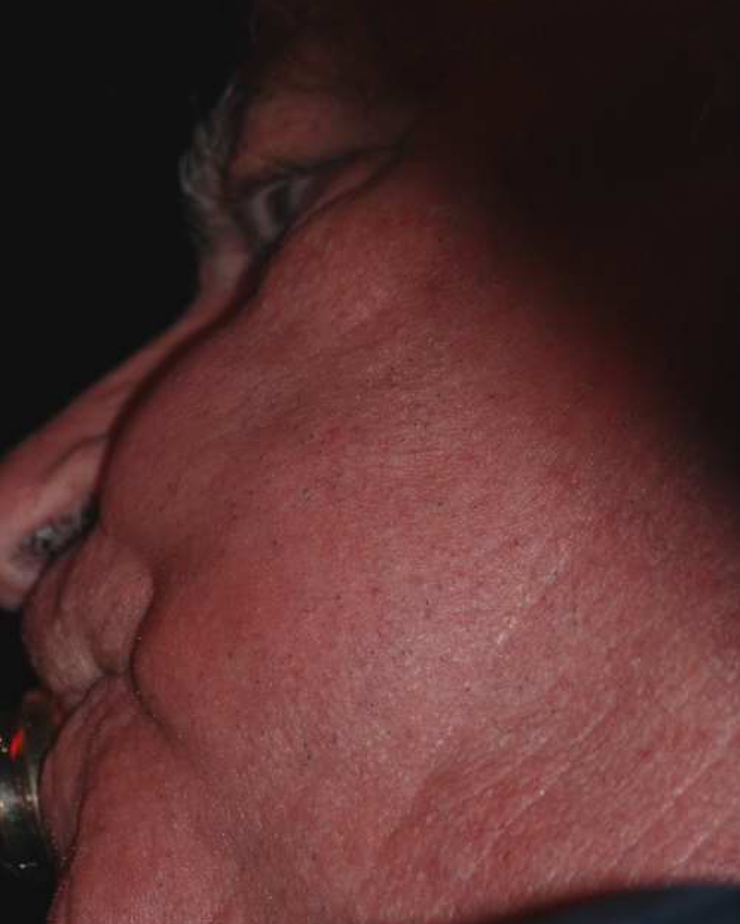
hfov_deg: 2.3
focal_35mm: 680
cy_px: 429
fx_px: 18607
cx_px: 370
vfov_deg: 2.8
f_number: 11
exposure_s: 1/60
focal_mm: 400
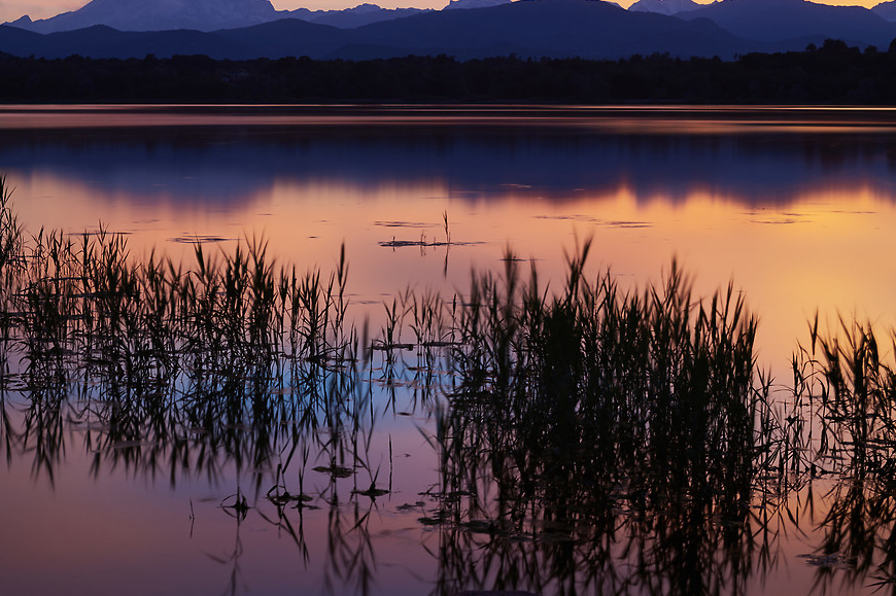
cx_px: 318
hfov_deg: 25.3
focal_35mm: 80
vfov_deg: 17.0
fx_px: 1990
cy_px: 276
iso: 100
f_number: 13
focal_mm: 58
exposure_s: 635
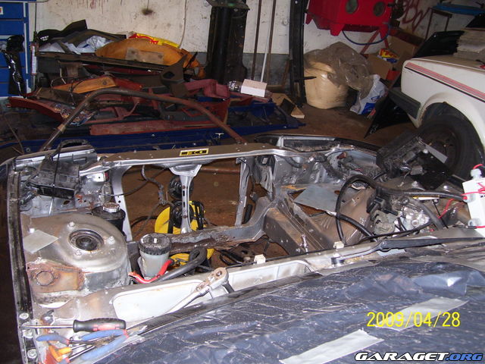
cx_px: 242
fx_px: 518
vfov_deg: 38.7
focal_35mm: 37
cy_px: 182
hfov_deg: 50.1
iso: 125
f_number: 2.7
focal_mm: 6
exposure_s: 1/60
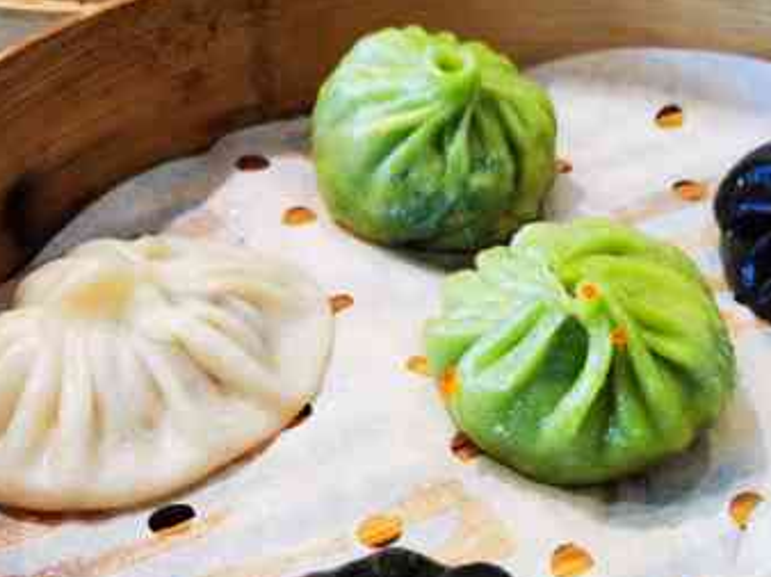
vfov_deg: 25.5
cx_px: 568
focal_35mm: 56
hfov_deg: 33.7
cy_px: 480
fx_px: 1246
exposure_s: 1/50
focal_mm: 5.58
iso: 200
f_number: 1.8
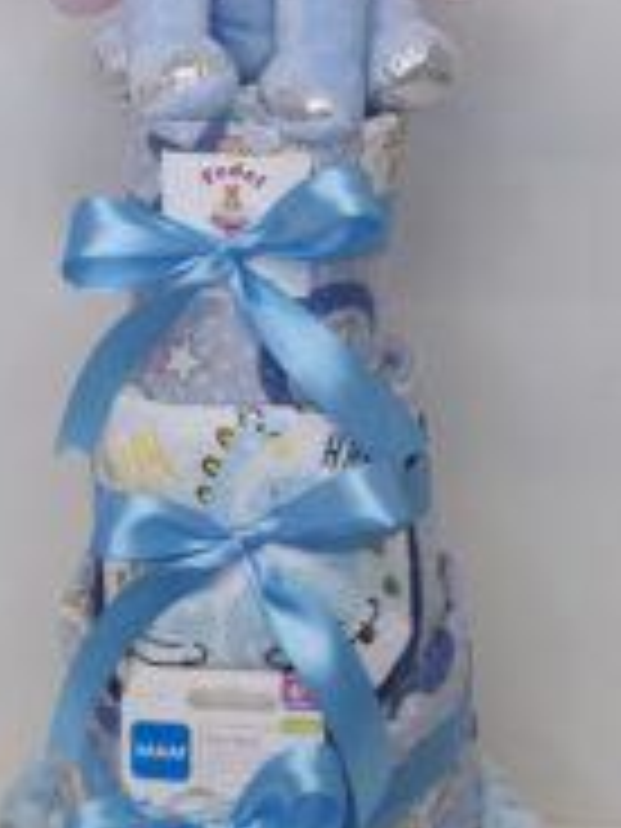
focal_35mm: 50
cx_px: 220
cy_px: 436
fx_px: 1196
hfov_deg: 29.0
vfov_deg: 38.2
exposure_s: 1/50
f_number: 1.8
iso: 64
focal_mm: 5.54
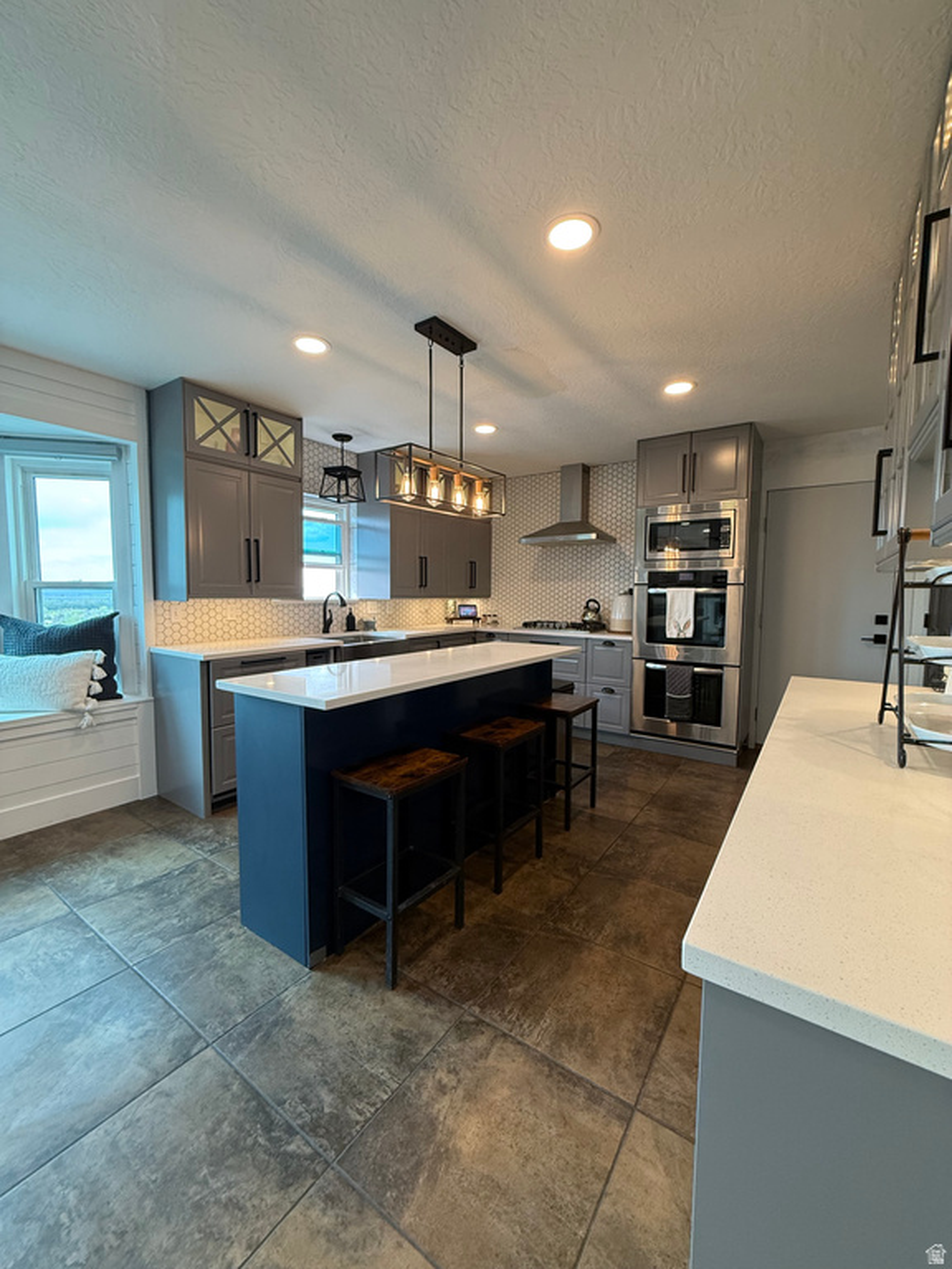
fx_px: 513
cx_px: 476
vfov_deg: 102.1
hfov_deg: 85.7
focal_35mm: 14
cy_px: 634
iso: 160
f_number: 2.2
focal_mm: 2.22
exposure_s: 1/120
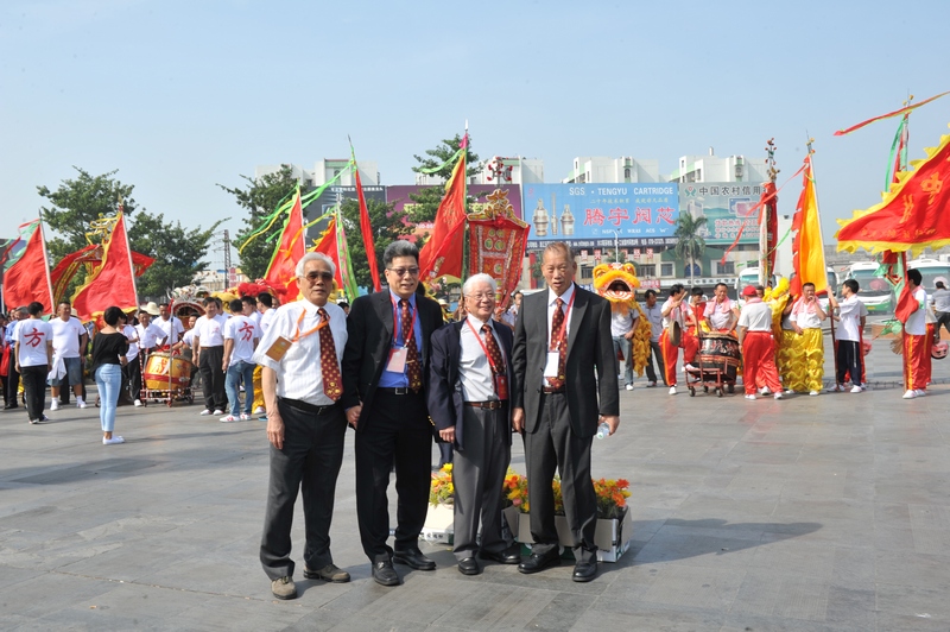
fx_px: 844
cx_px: 475
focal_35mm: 32
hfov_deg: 58.8
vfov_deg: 41.0
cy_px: 316
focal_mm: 32
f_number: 13
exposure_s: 1/80
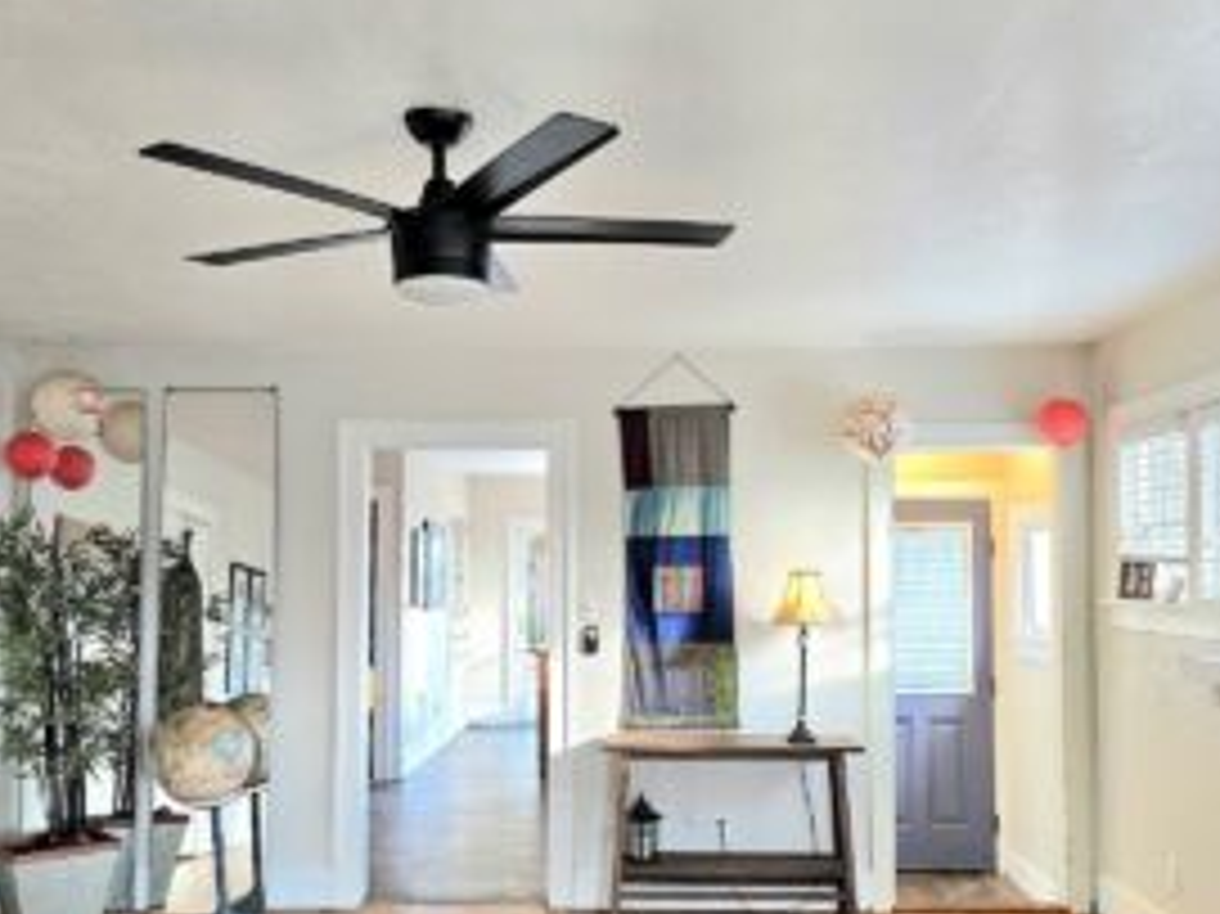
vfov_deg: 41.5
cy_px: 554
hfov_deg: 54.0
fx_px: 1198
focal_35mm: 34
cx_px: 608
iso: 100
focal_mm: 6.3
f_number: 1.7
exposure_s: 1/120
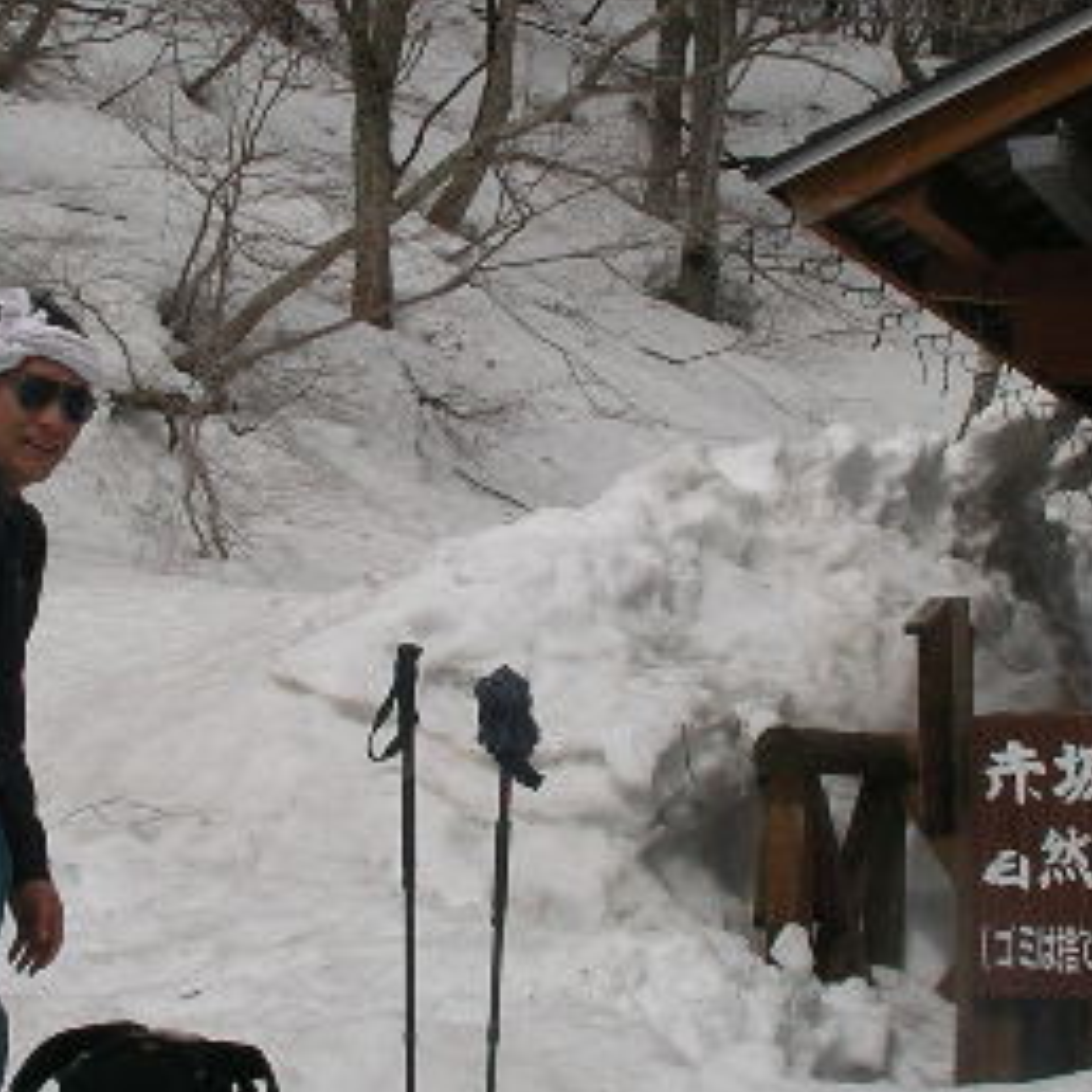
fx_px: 2891
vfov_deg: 21.4
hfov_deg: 21.4
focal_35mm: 81
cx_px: 499
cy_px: 525
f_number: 6.9
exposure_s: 1/640
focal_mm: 5.7
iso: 50
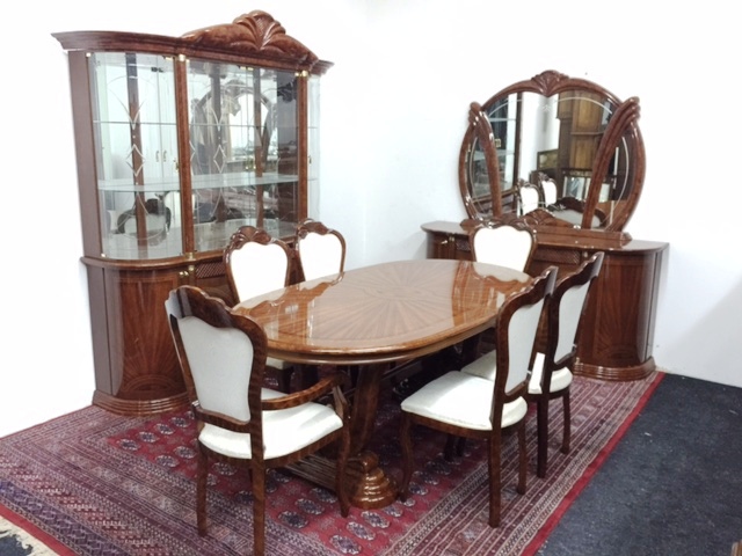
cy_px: 278
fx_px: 622
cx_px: 371
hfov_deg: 61.7
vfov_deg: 48.2
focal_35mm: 29
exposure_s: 1/17
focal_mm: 4.15
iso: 125
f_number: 2.2
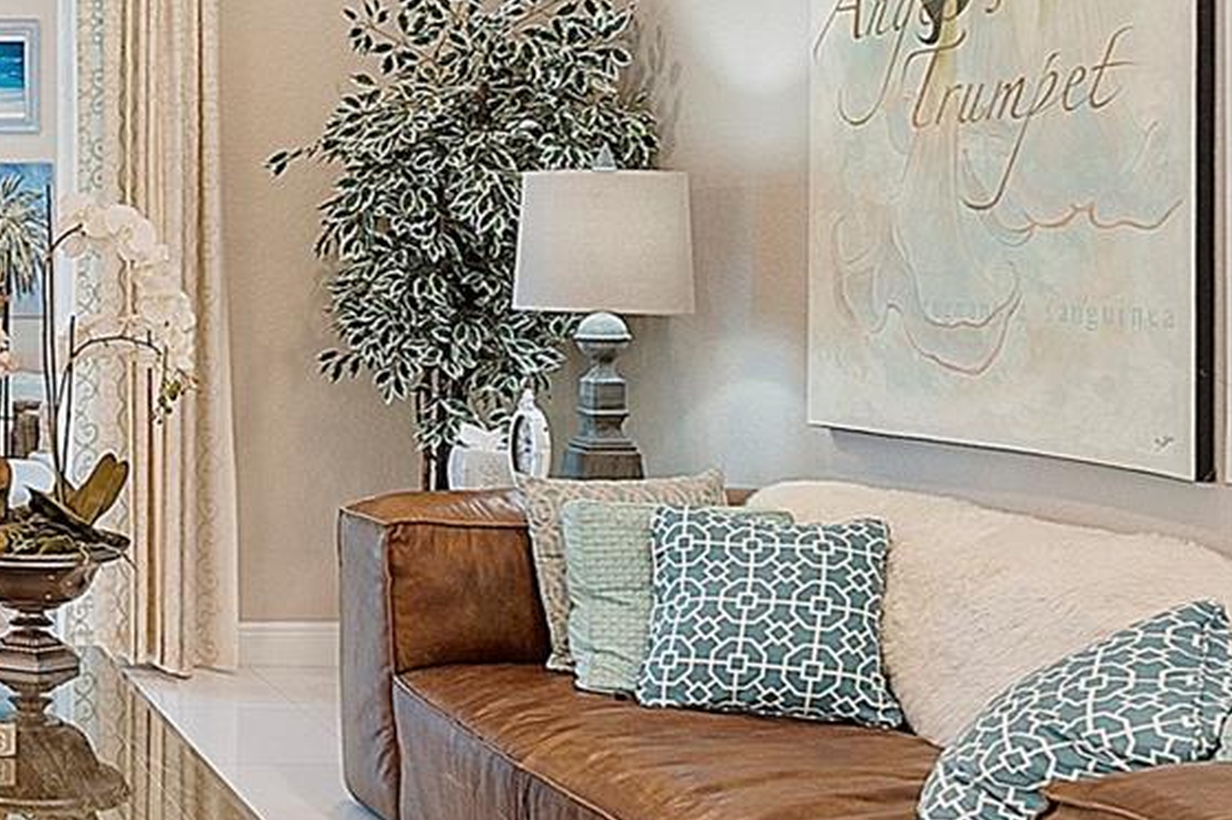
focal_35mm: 55
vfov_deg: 24.5
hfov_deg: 30.7
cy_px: 266
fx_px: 1881
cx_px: -242
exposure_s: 1/4
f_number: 8
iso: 250
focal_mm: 10
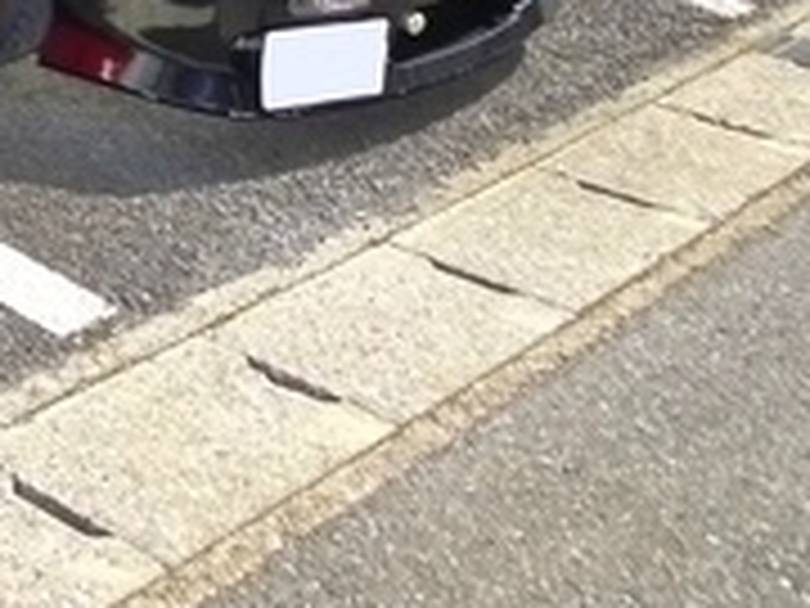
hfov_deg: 17.8
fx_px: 2363
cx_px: -342
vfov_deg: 13.2
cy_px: -489
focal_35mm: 101
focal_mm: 5.5
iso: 400
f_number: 3.5
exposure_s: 1/400
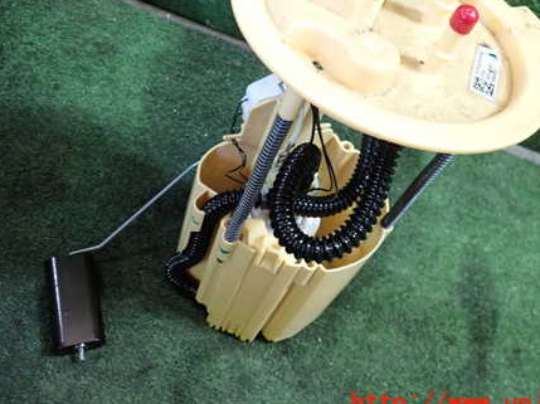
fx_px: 546
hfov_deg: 52.6
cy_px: 137
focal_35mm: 35
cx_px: 258
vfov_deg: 40.2
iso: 200
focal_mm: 4.5
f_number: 2
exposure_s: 1/30
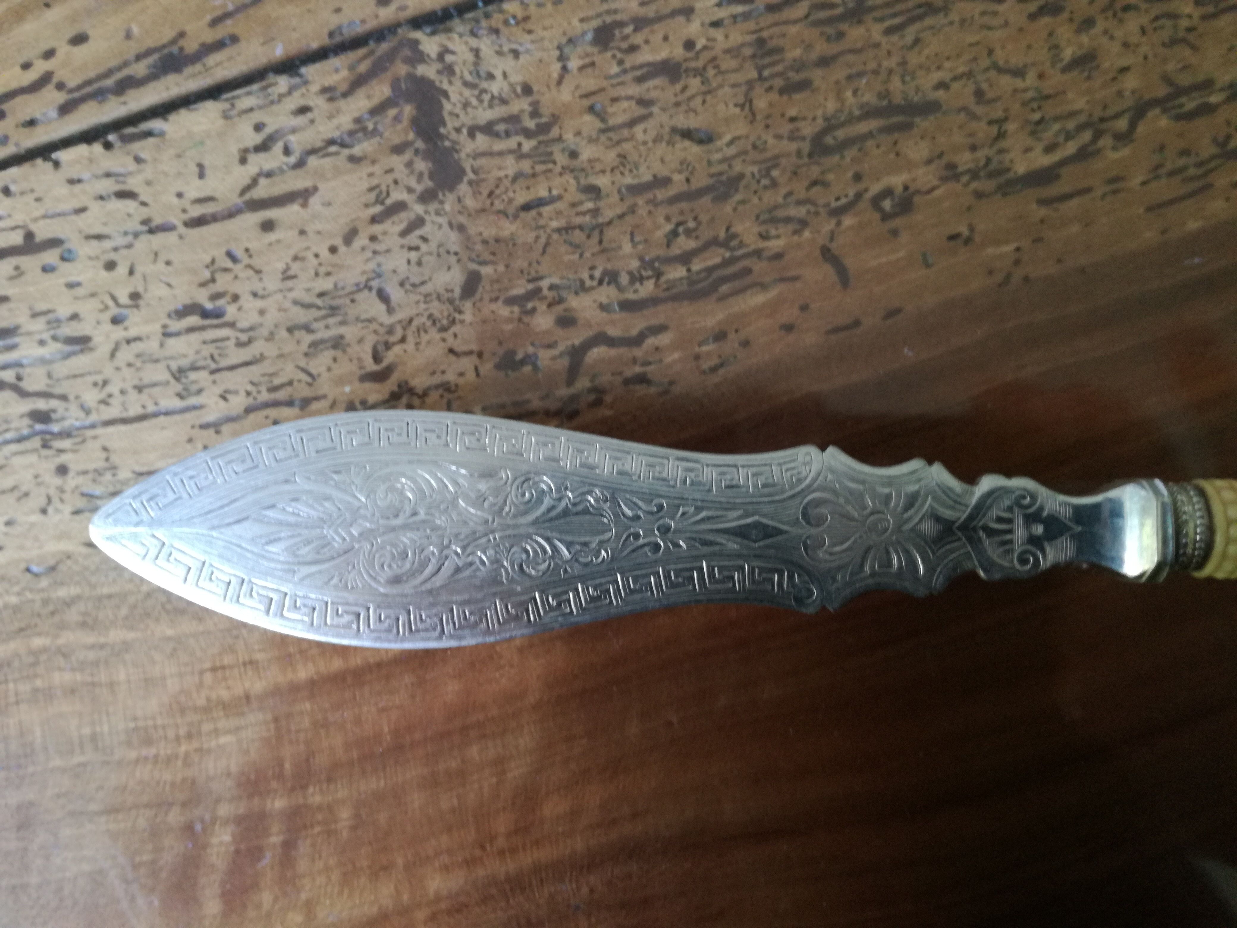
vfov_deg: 51.4
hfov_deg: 65.3
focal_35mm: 27
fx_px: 965
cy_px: 464
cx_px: 618
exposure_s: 1/33.3
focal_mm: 3.79
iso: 200
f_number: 2
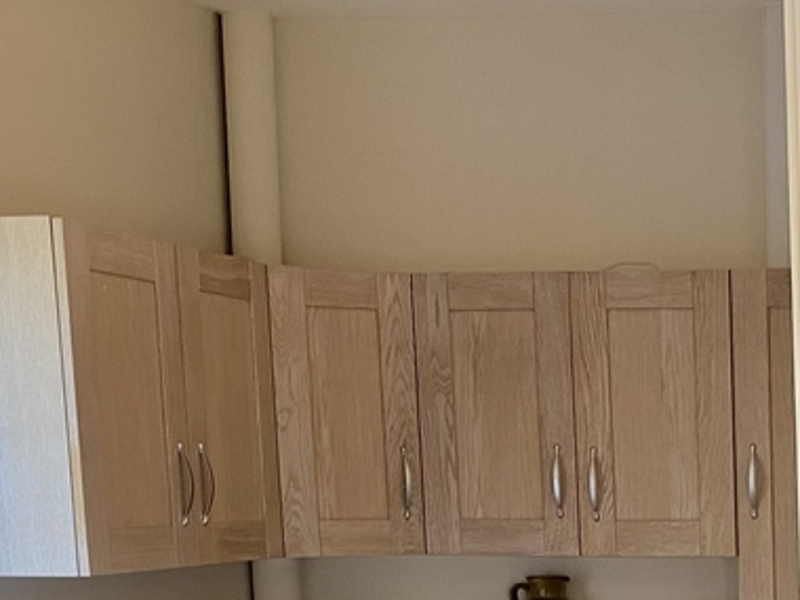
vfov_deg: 16.7
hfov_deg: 22.4
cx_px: 893
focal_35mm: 82
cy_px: 842
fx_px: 1895
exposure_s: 1/50
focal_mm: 4.25
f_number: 1.8
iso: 80
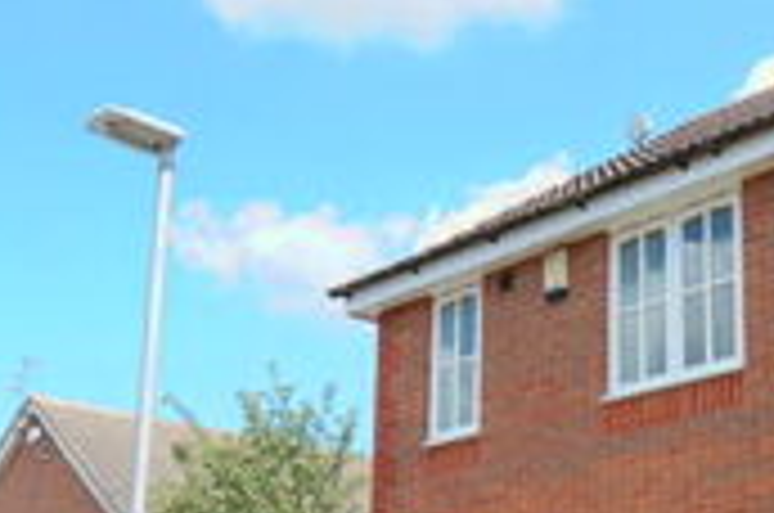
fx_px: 1309
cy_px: 430
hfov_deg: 31.4
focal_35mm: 61
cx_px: 698
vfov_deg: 21.8
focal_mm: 10
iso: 200
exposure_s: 1/250
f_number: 8
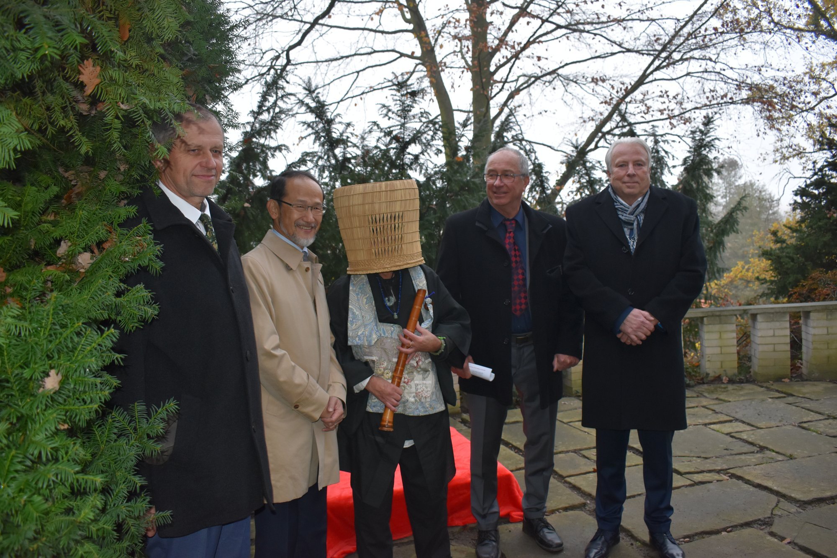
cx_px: 418
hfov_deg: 61.9
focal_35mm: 30
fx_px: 697
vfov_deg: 43.6
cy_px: 279
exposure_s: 1/80
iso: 800
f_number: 4.5
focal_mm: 20
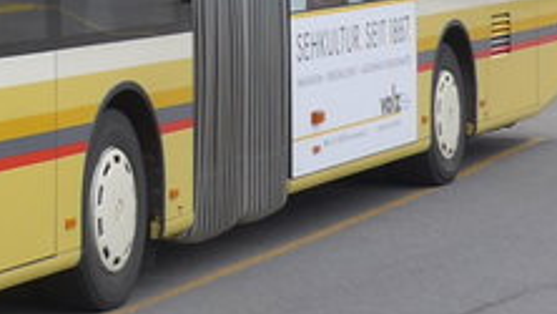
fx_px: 2526
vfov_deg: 7.0
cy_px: -201
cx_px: -765
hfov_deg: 10.8
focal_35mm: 171
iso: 80
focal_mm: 6
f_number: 2.8
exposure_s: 1/200
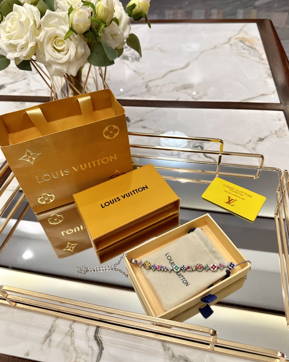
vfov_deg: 65.9
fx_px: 278
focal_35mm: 26
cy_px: 162
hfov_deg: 54.9
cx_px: 144
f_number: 1.78
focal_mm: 6.86
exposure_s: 1/100
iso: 125
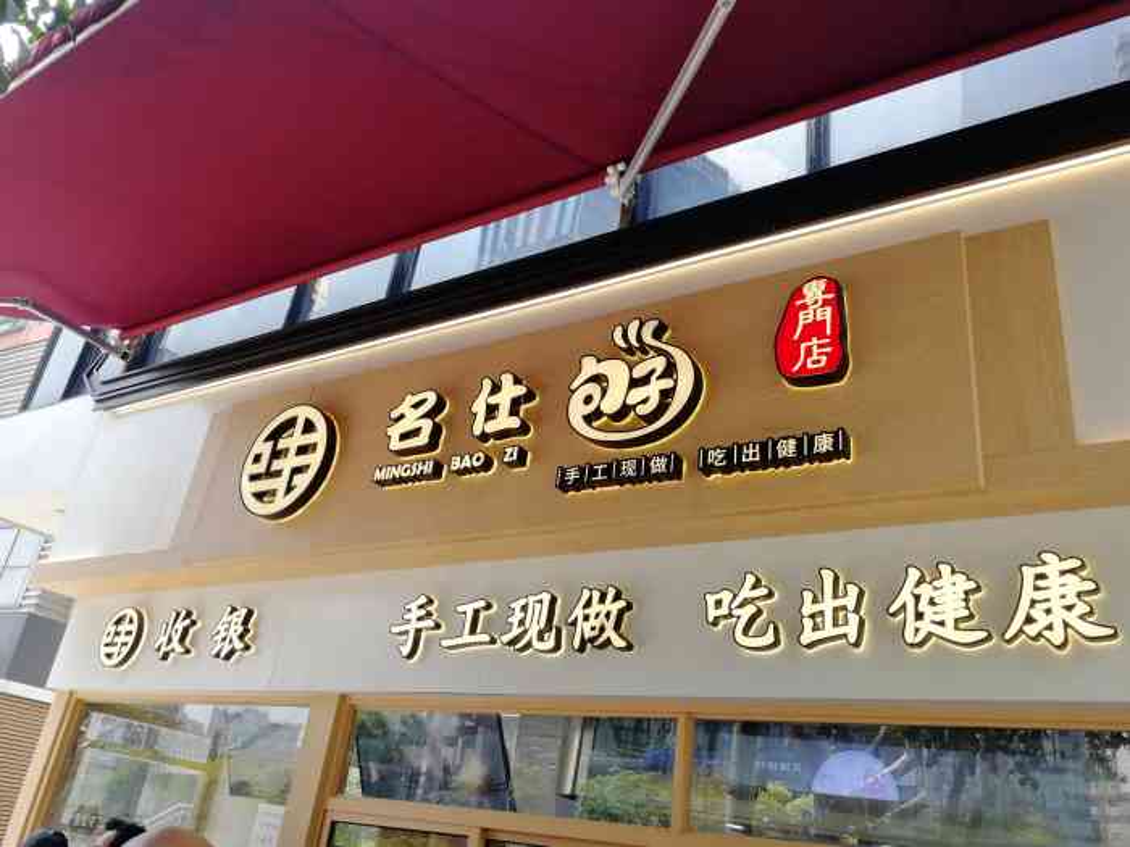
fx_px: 881
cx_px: 565
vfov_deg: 51.4
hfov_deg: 65.3
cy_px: 424
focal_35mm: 27
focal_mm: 3.95
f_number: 2.2
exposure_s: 1/130
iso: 50
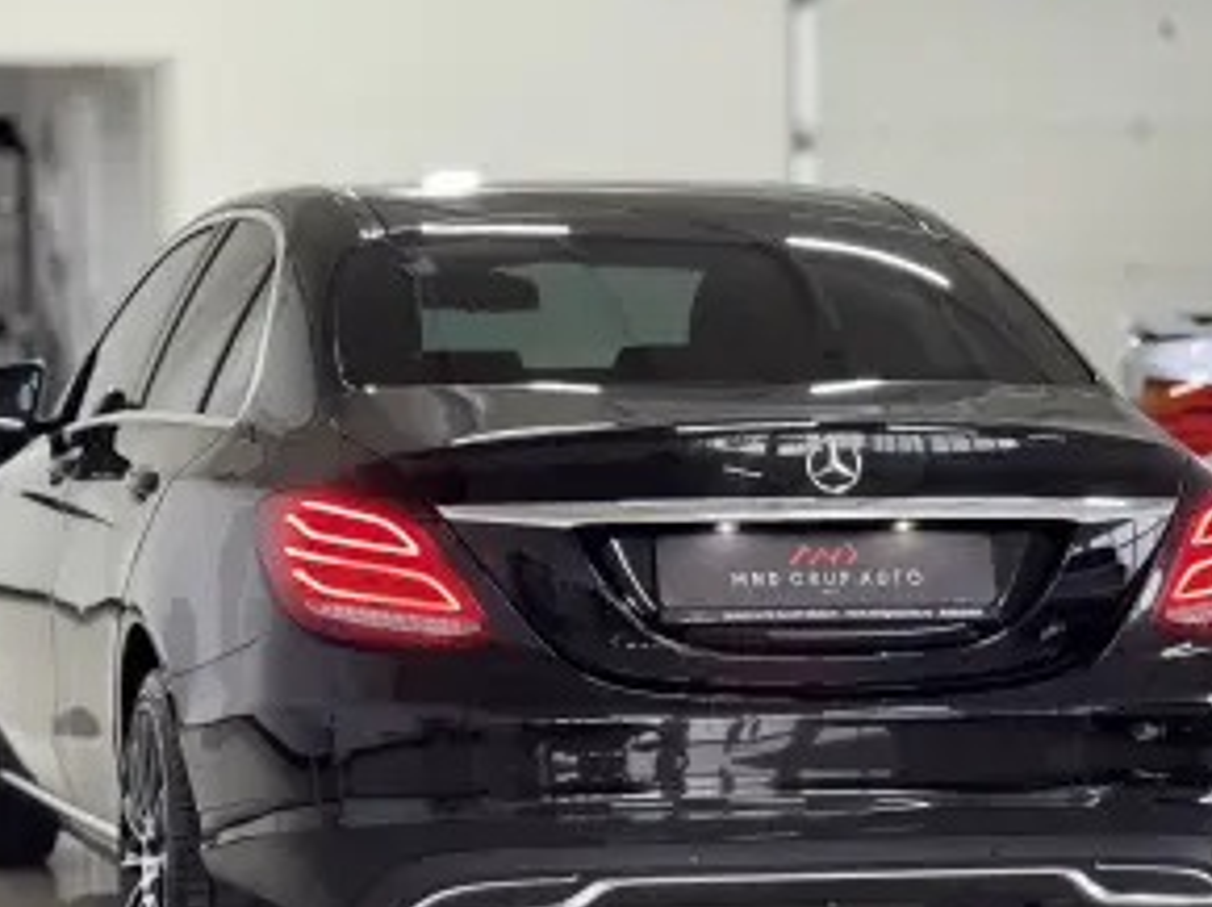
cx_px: 606
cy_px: 560
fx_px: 5213
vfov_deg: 9.9
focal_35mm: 149
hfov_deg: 13.3
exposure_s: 1/50
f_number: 2.8
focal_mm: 15.66
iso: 400
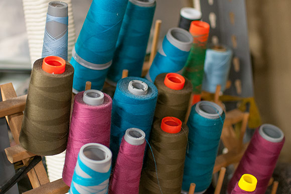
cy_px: 97
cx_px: 146
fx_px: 424
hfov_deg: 37.8
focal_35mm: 52
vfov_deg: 25.8
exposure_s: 1/60
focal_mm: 35
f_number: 1.8
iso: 400
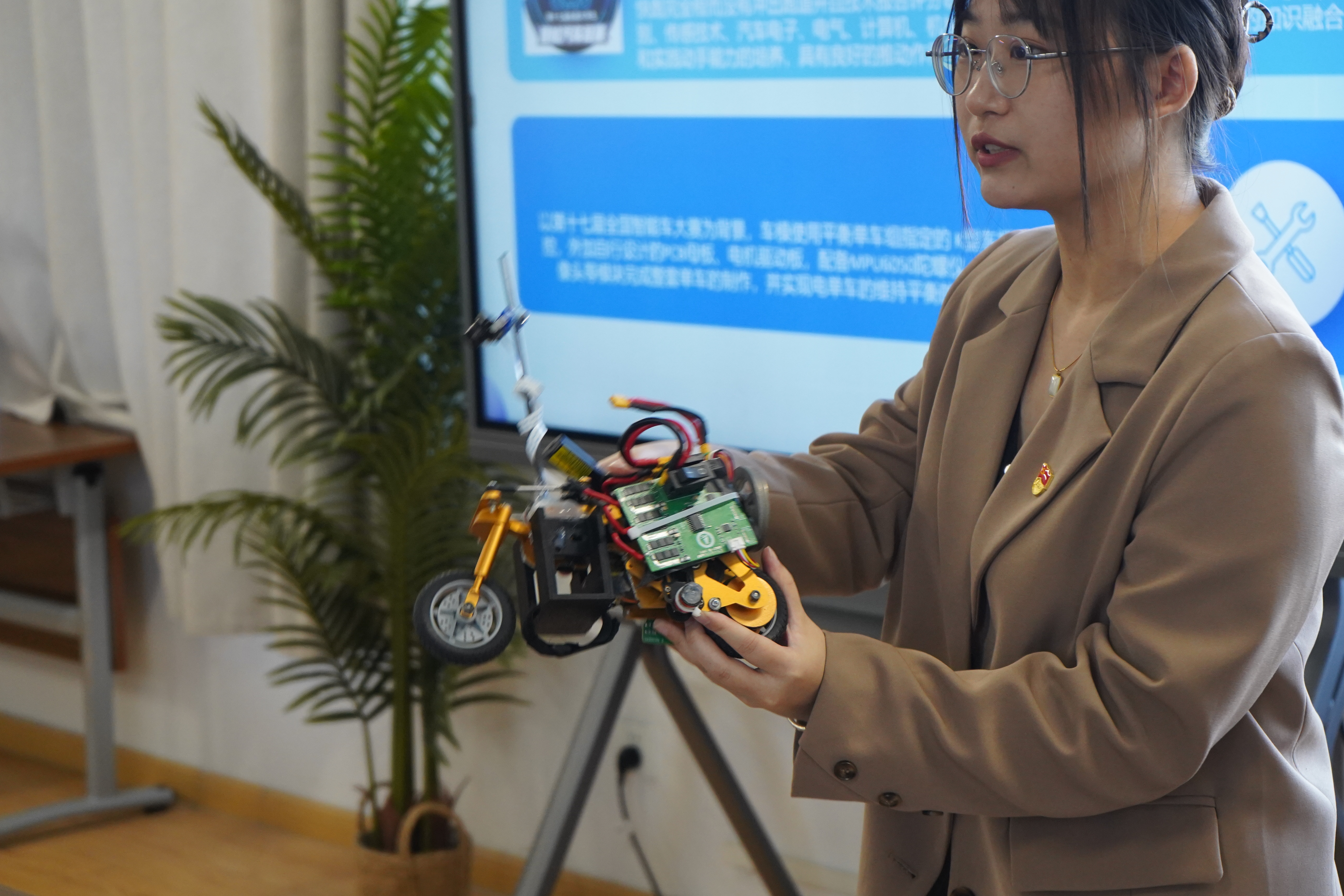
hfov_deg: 26.0
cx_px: 679
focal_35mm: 78
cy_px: 427
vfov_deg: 17.5
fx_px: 2912
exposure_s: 1/125
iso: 2500
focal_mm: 67
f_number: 5.6
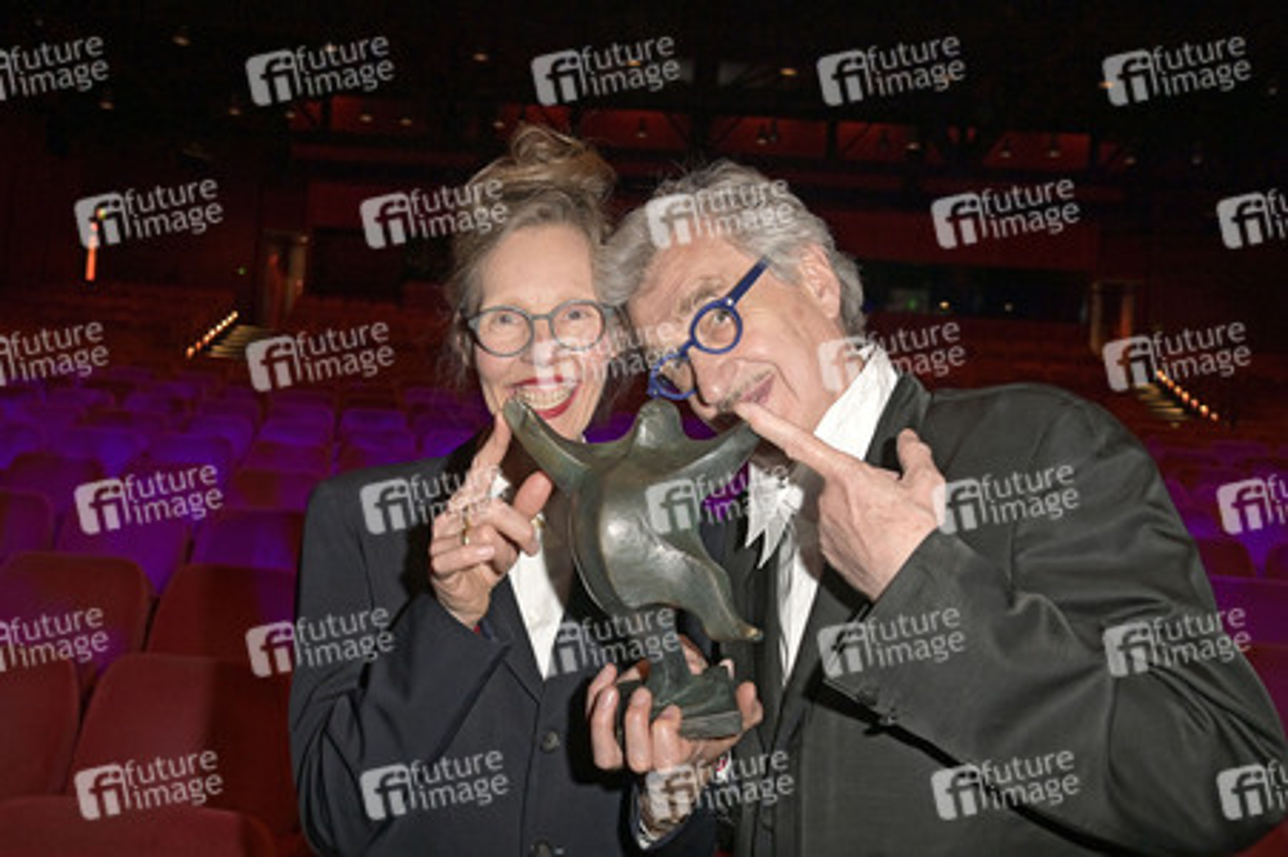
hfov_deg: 62.0
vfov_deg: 43.5
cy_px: 428
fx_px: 1073
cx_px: 644
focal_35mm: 30
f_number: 5.6
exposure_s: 1/25
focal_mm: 30
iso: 1600
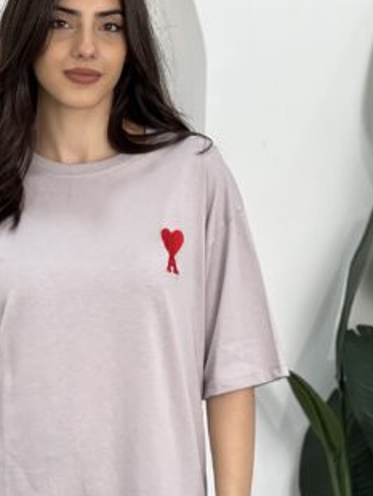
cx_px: 83
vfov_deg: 13.2
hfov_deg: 9.9
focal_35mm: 149
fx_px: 2138
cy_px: 328
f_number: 2.8
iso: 100
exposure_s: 1/100
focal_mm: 9
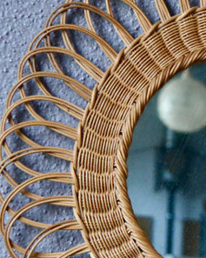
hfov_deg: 9.5
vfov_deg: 12.0
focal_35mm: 161
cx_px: 181
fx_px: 1229
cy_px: 170
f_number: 5
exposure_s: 1/25
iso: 1250
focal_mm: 34
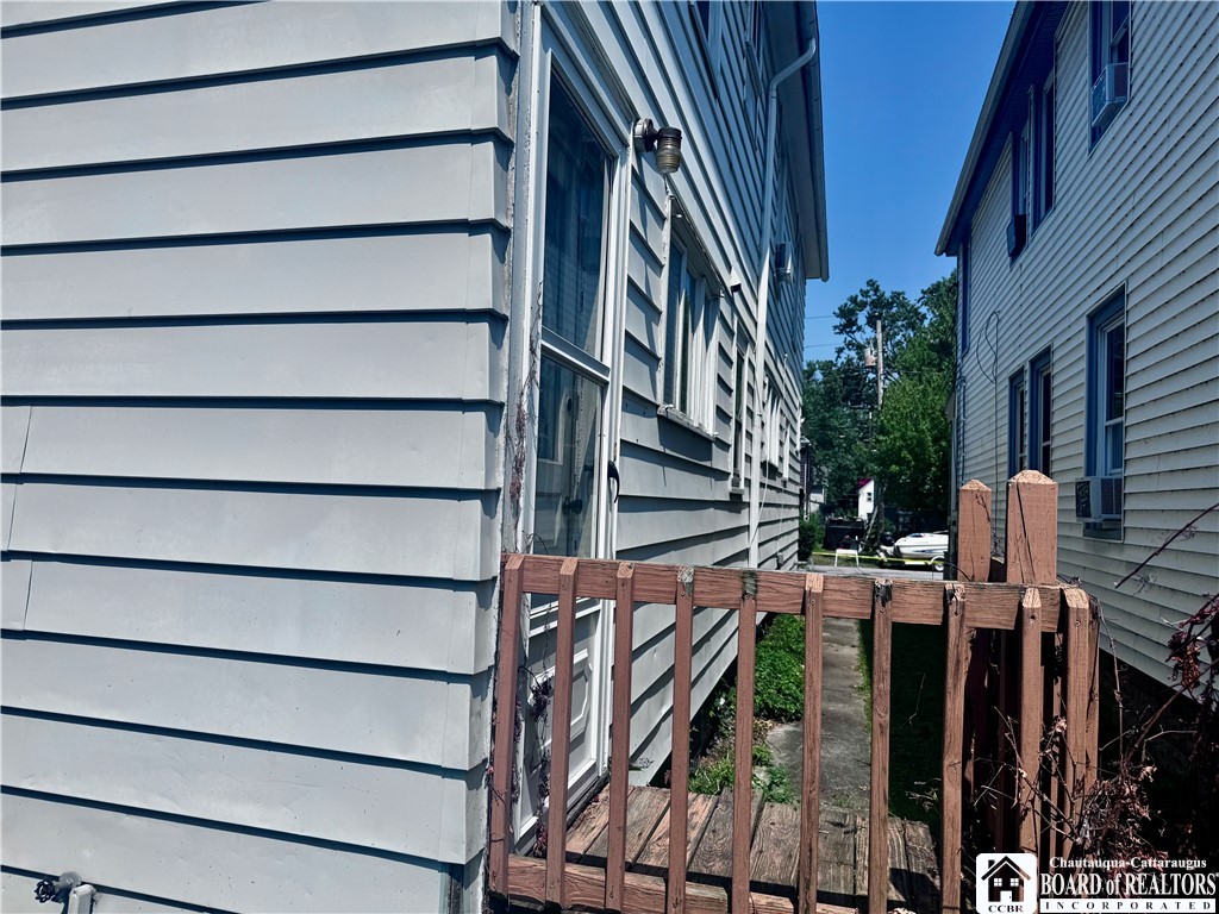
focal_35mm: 24
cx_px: 610
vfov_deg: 56.8
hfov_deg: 71.6
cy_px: 457
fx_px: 845
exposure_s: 1/9009
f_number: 1.78
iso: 80
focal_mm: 6.76
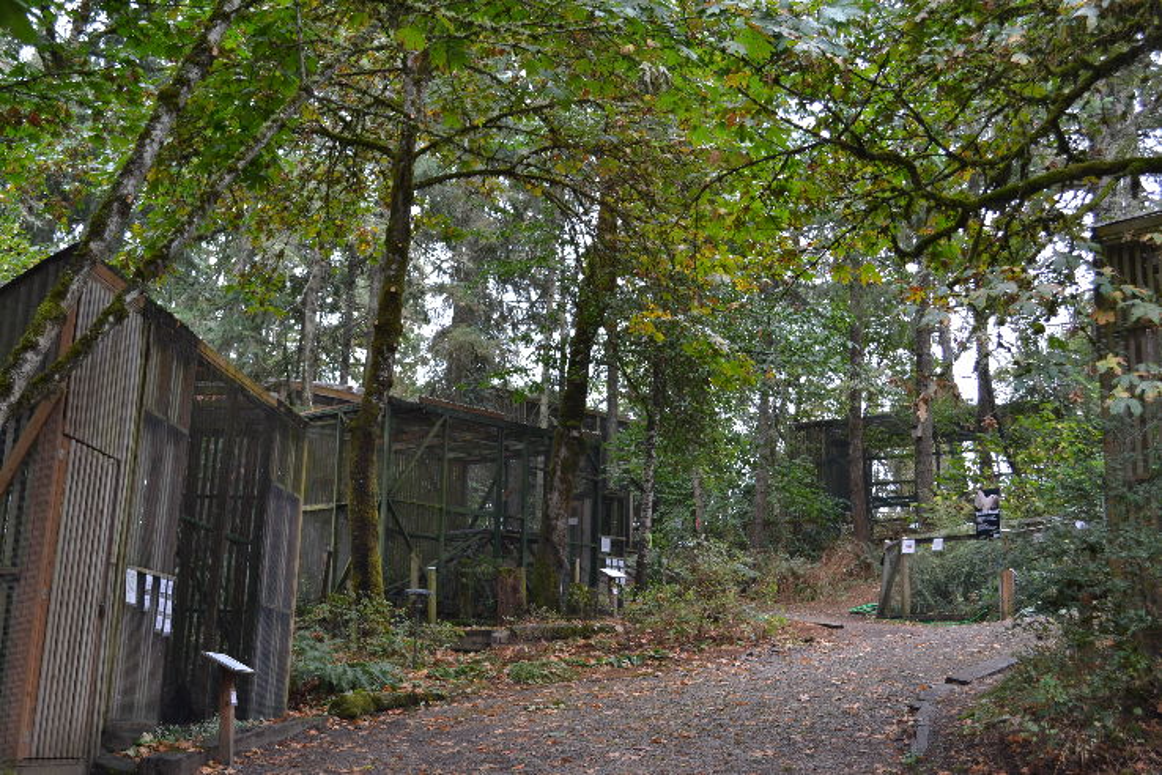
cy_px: 388
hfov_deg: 45.0
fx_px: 1404
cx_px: 581
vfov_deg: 30.8
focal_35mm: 44
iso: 400
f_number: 5.6
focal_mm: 29
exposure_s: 1/125
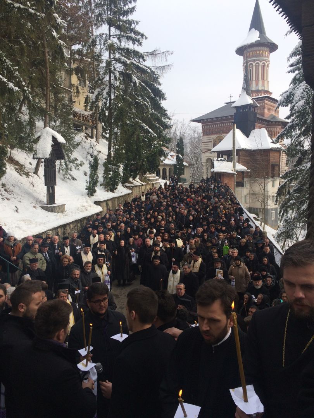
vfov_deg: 61.7
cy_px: 209
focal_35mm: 29
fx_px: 351
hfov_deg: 48.2
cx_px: 157
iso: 32
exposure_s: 1/977
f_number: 2.2
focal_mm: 4.15
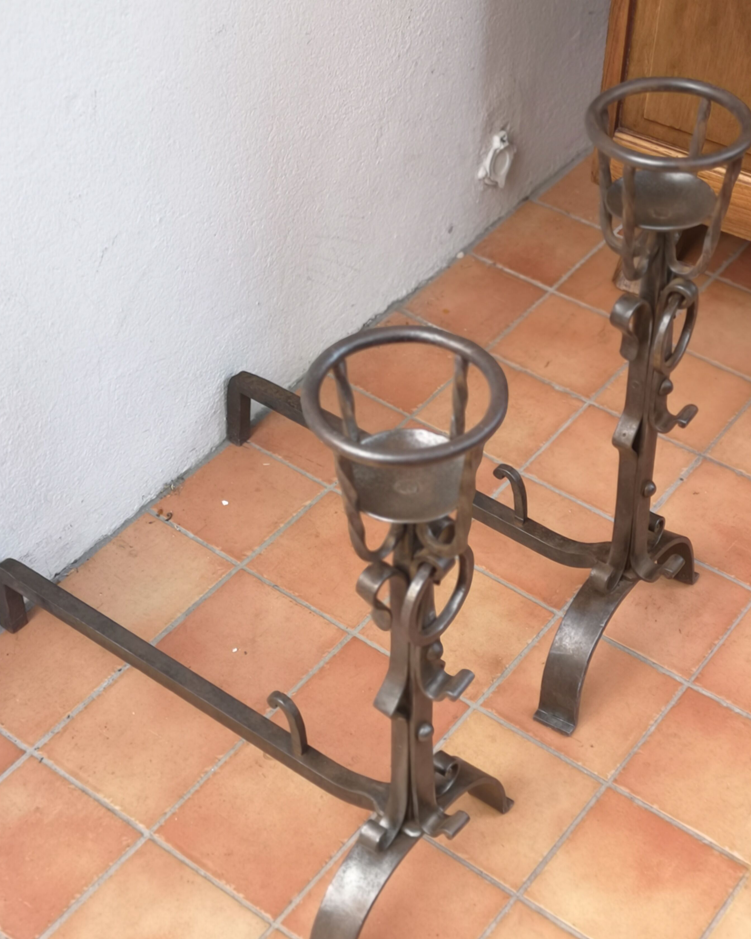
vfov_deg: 33.0
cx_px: 377
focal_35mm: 57
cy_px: 480
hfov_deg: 26.7
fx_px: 1583
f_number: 4
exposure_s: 1/60
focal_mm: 5.58
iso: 64
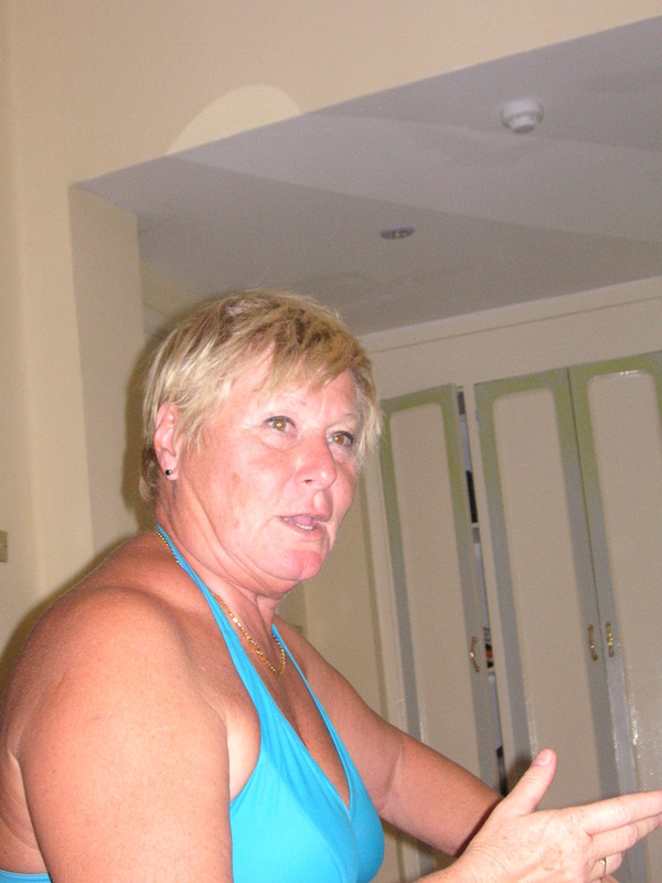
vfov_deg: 33.2
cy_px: 442
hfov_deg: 25.2
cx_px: 331
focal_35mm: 58
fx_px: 1479
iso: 160
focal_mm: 9.6
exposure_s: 1/60
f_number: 3.7
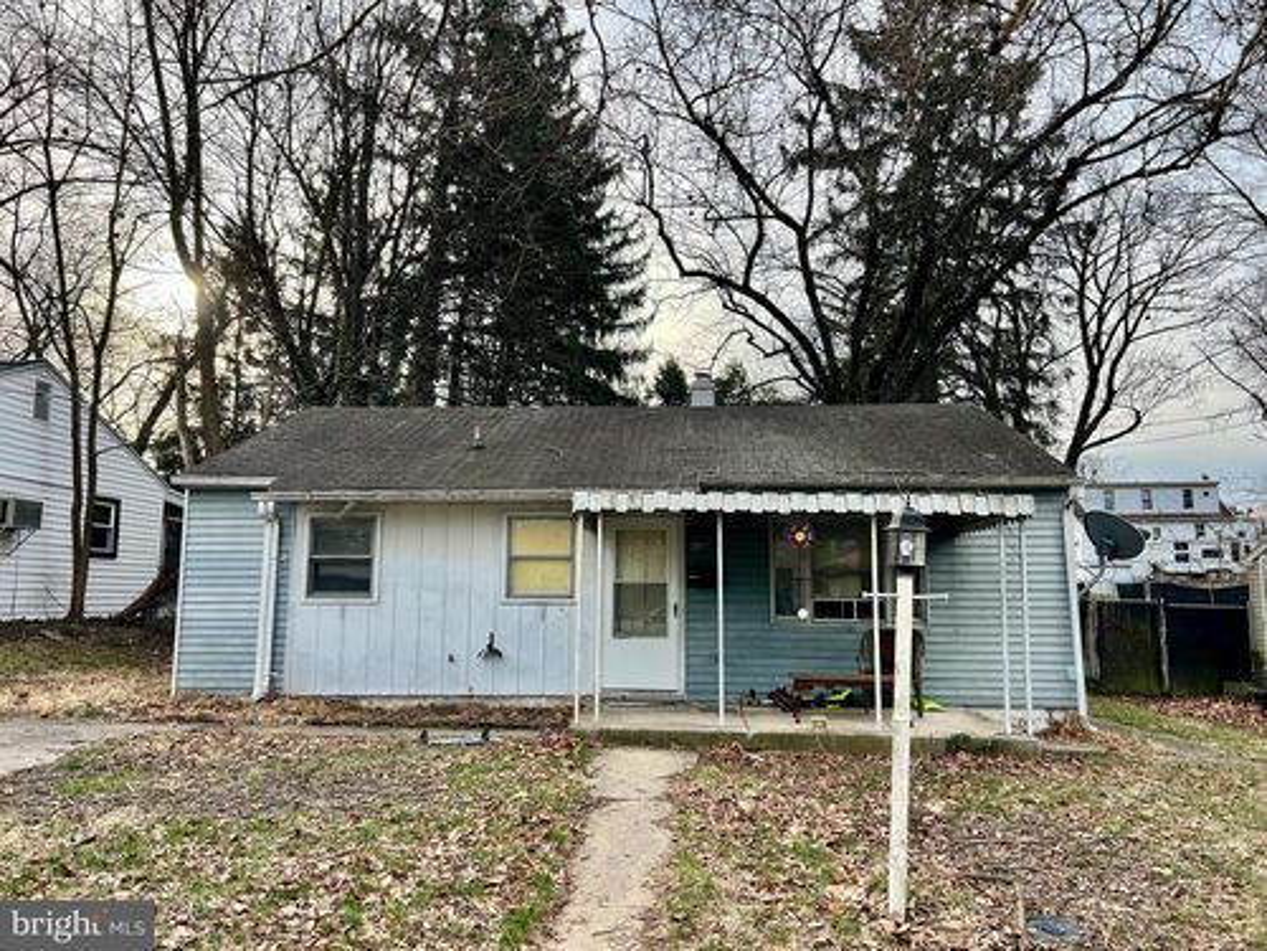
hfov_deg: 67.3
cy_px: 476
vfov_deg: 53.1
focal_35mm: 26
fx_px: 952
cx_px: 634
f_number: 1.5
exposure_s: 1/1029
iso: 50
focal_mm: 5.7
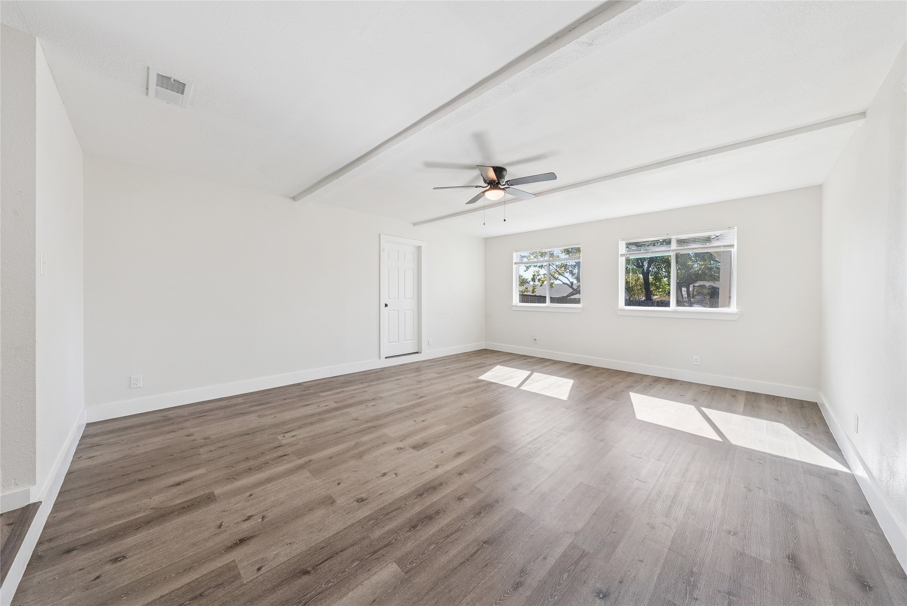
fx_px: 302
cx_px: 454
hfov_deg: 112.6
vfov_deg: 90.1
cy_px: 303
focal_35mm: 12
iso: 320
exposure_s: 1/30
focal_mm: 12
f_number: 9
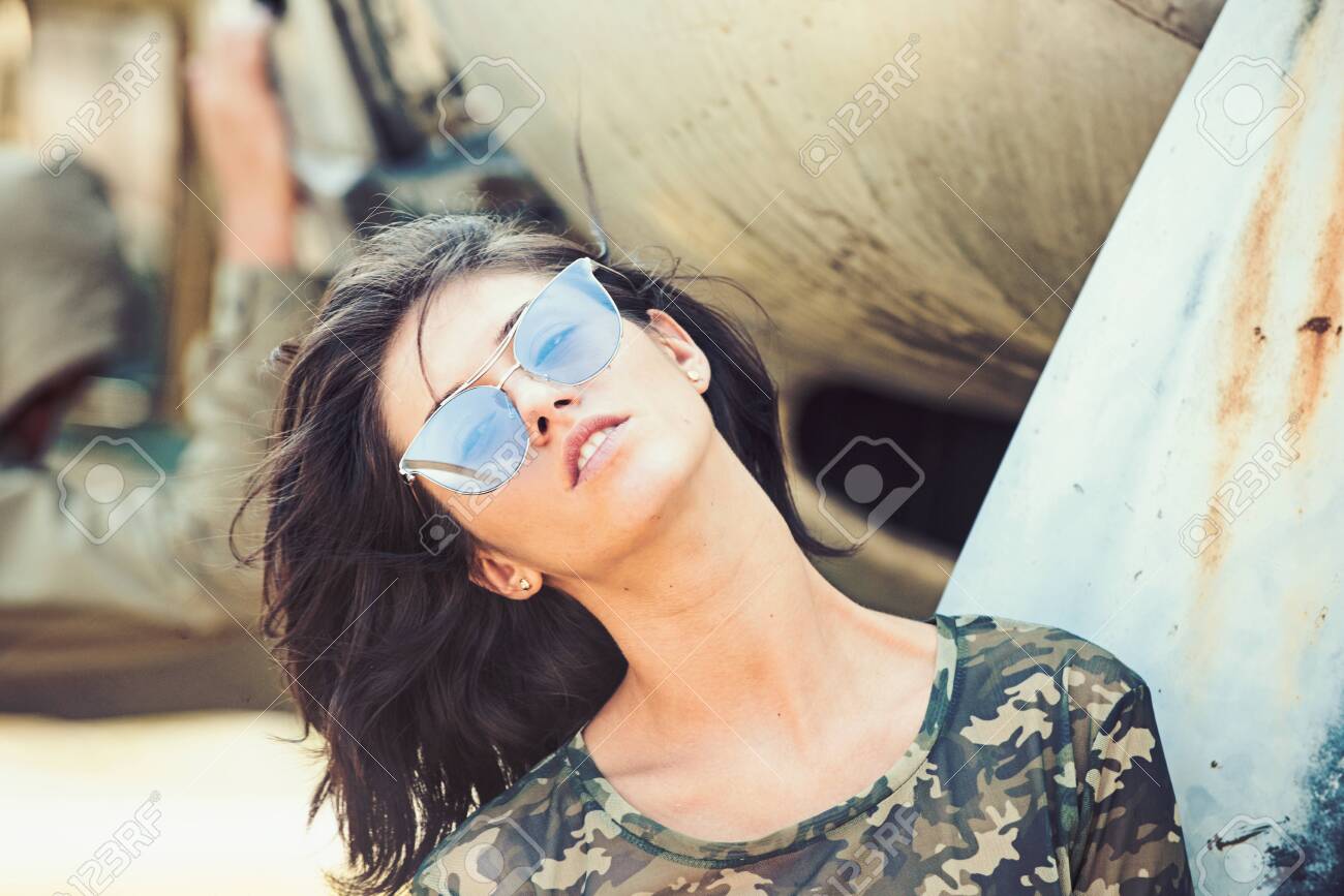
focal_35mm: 200
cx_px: 672
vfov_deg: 6.9
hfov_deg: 10.3
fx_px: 7467
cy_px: 448
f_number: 5.6
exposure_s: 1/320
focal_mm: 200
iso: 200
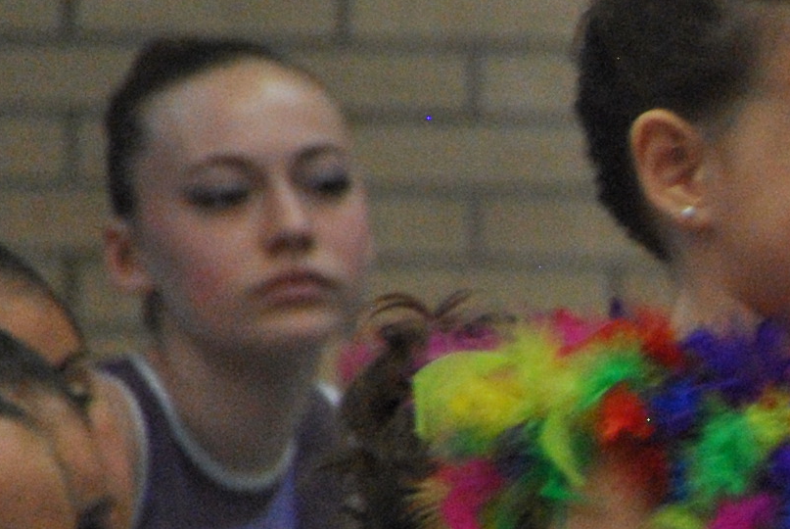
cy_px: 851
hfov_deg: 1.4
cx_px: 1756
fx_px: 31634
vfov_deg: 1.0
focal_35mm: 1440
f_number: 6.3
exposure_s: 1/80
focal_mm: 200
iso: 800
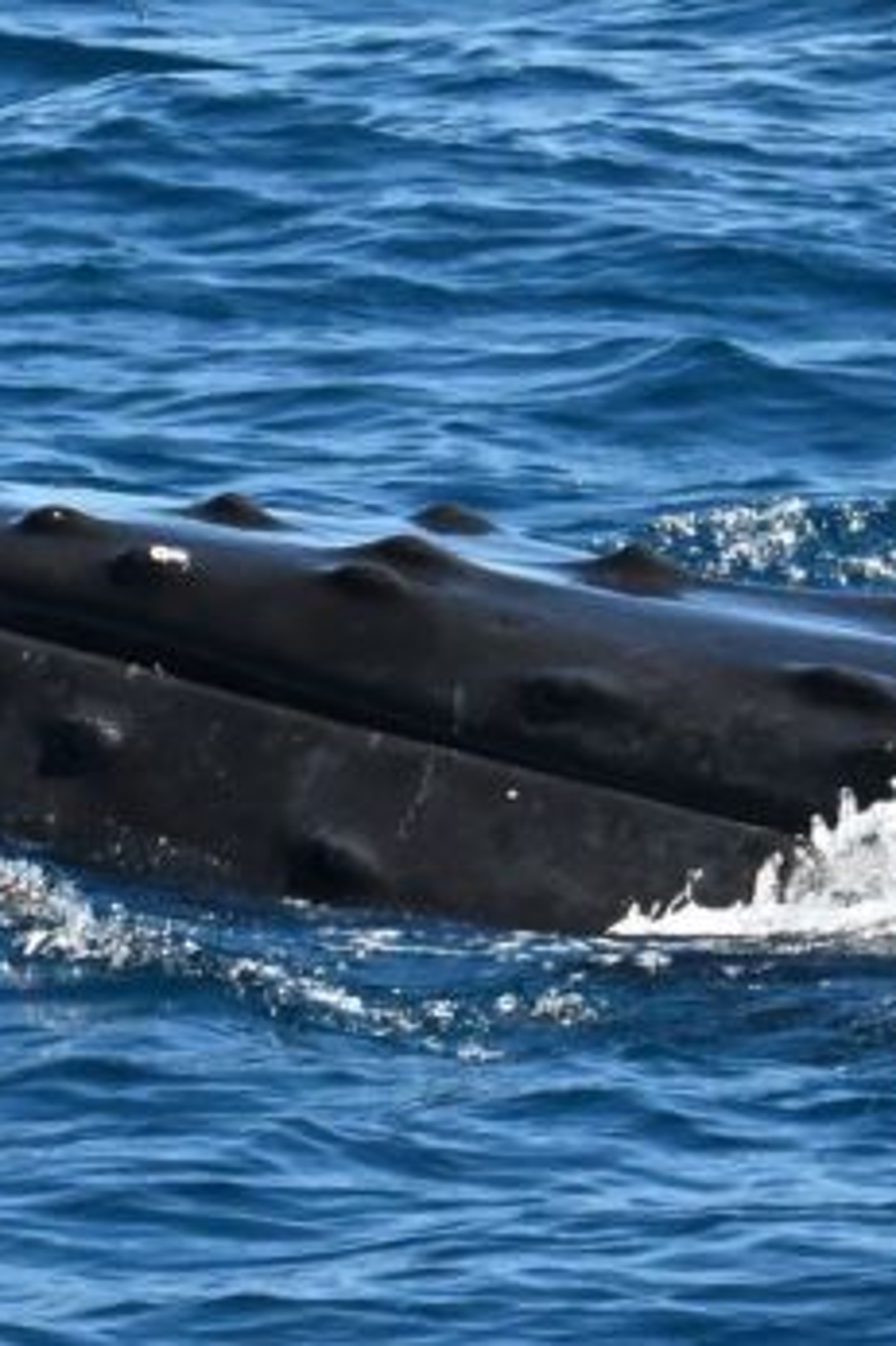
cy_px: 595
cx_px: 644
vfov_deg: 3.1
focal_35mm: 669
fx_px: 24999
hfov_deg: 2.1
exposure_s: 1/1600
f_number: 16
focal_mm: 290
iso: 3200
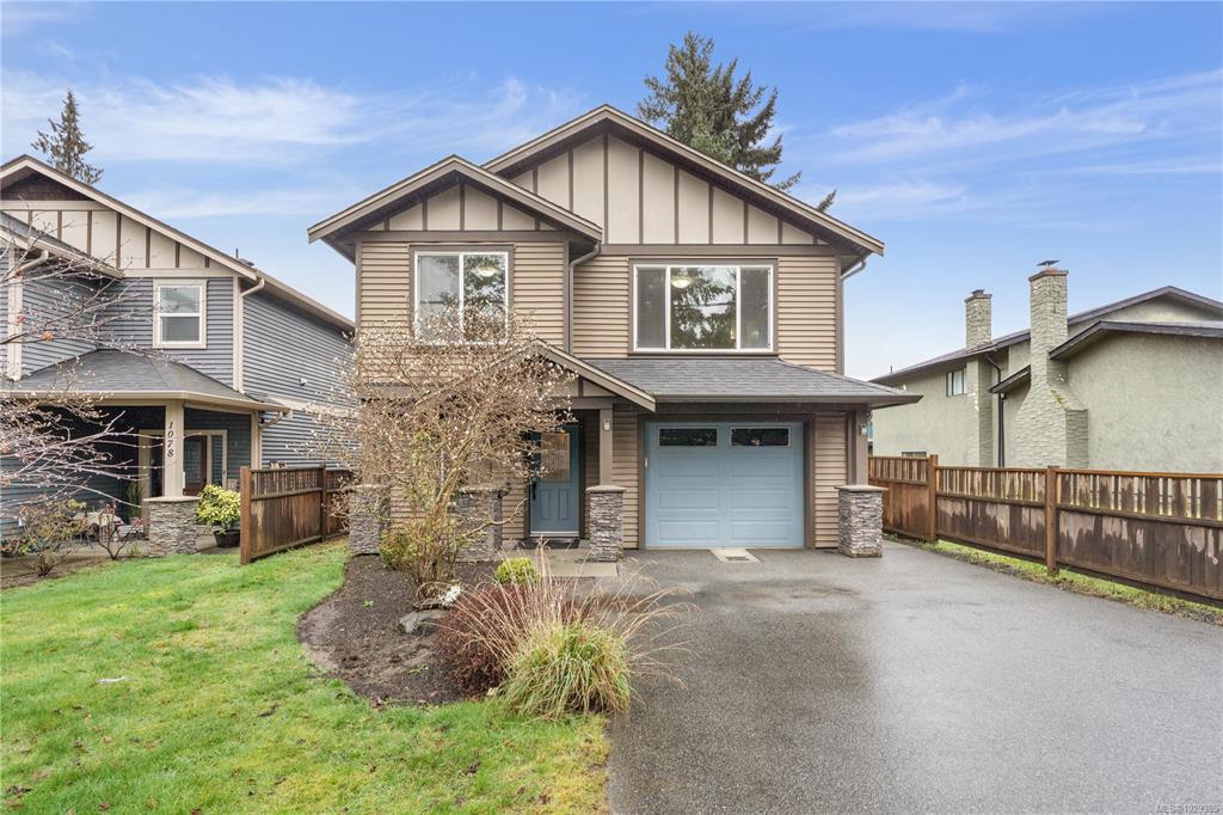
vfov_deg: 73.7
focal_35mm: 16
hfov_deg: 96.8
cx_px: 612
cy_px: 408
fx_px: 543
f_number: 5.6
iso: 400
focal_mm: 16
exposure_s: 1/250
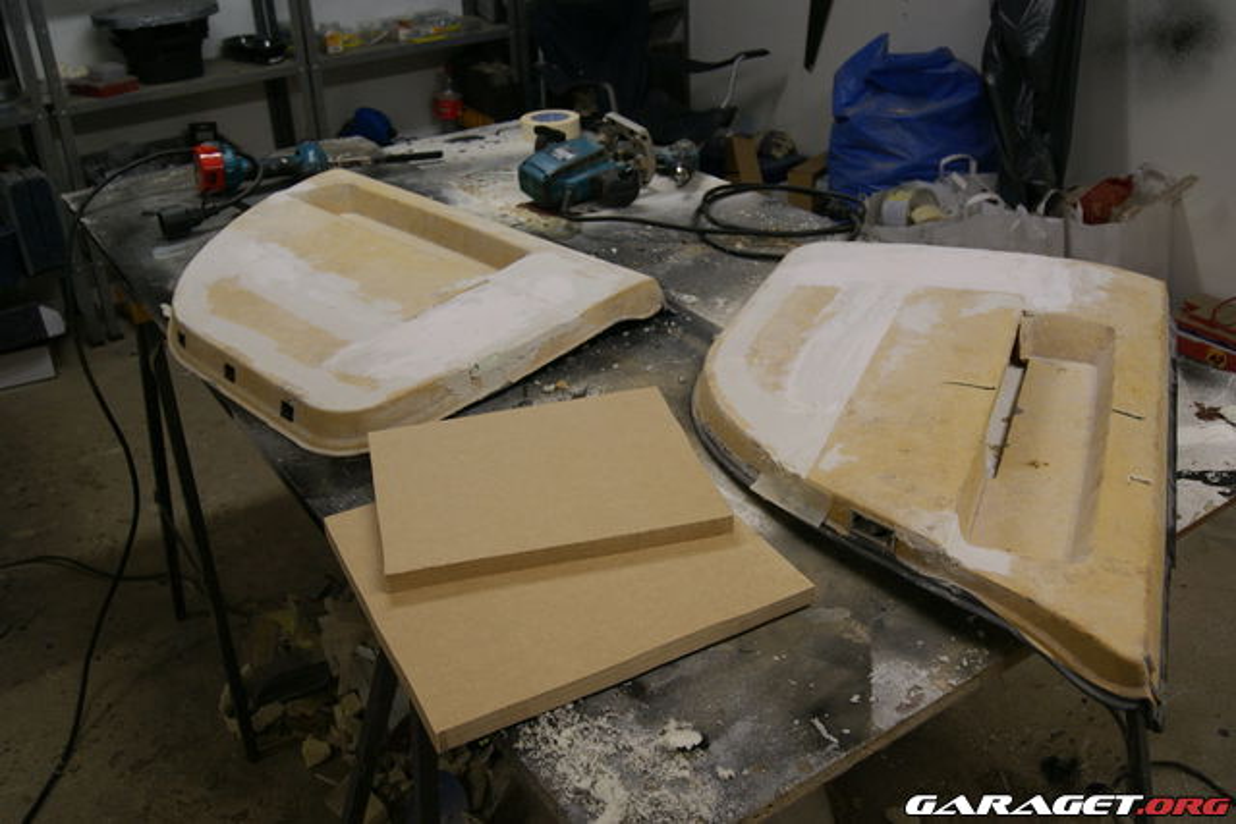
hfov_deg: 57.2
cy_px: 412
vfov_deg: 40.0
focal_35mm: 33
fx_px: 1133
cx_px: 618
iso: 250
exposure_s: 1/40
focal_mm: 22
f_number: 5.6
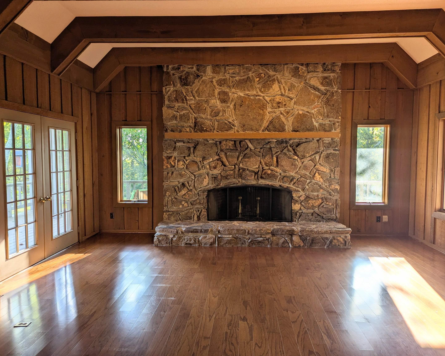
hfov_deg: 68.1
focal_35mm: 25
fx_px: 329
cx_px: 229
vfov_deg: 56.8
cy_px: 178
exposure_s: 1/57.7
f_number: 1.85
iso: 33
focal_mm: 6.81
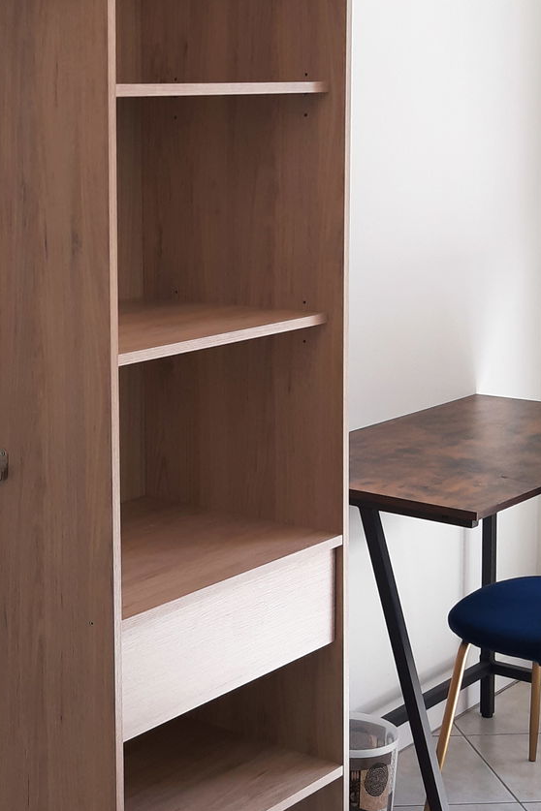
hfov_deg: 19.2
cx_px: 8
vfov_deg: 29.1
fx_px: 1555
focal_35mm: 69
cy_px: 298
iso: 40
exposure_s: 1/100
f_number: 1.7
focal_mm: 3.93
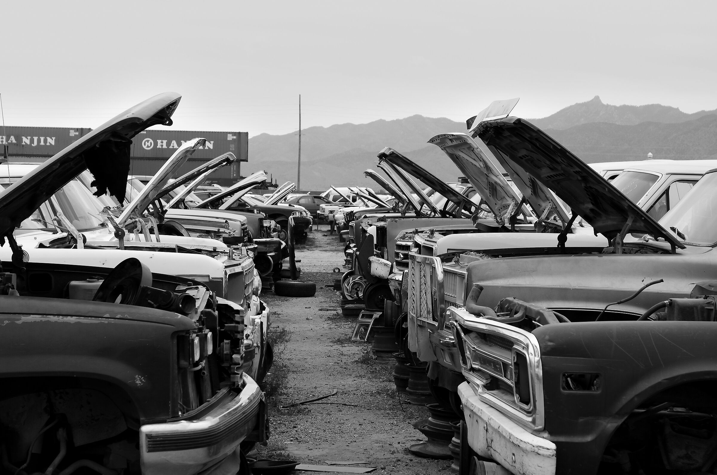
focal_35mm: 78
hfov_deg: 26.0
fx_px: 1550
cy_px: 238
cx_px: 358
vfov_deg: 17.4
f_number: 8
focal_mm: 52
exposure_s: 1/250
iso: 200
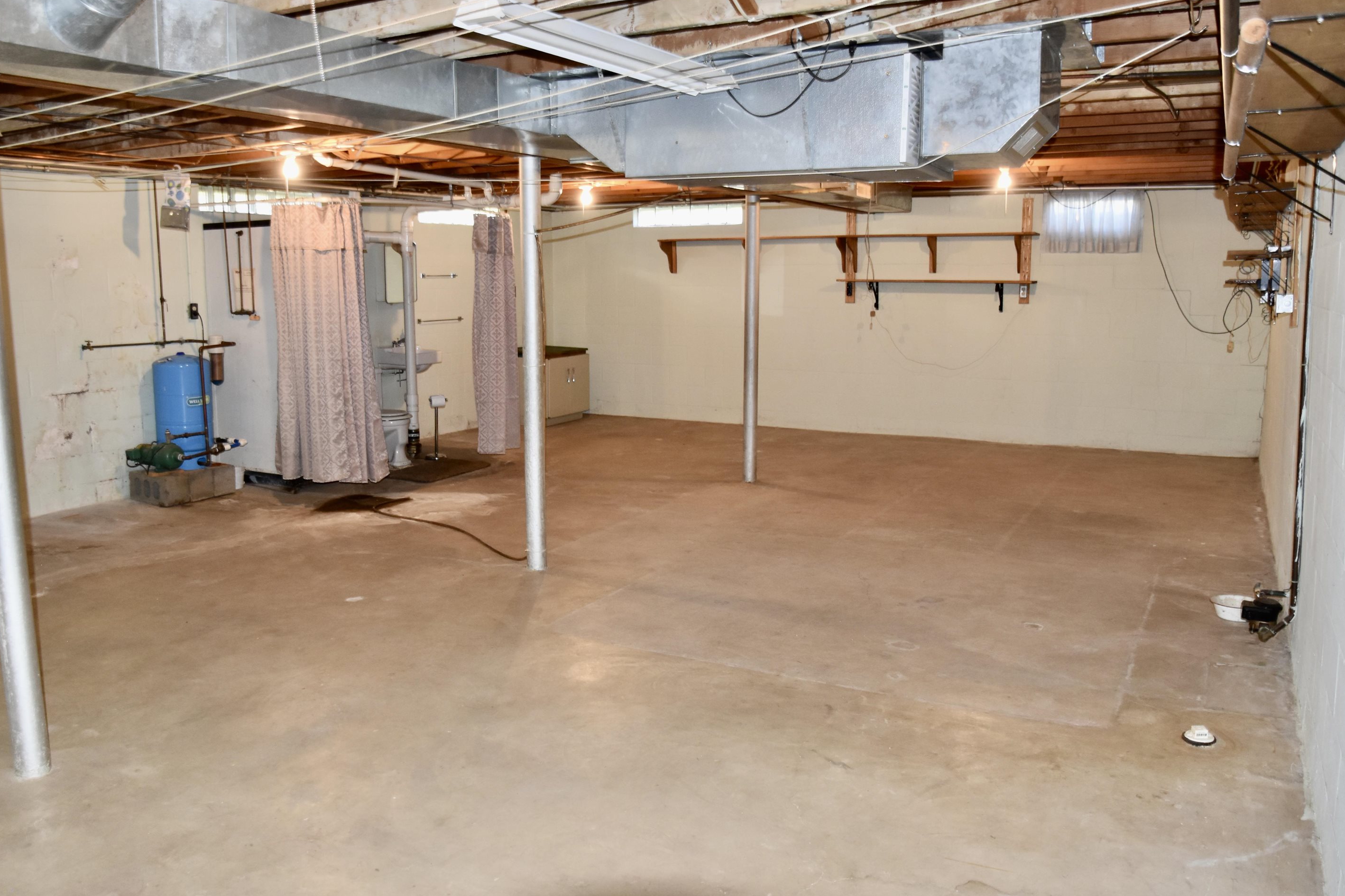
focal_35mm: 26
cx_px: 626
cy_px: 450
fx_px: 971
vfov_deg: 49.5
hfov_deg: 69.3
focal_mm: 16
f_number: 3.5
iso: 900
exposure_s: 1/60
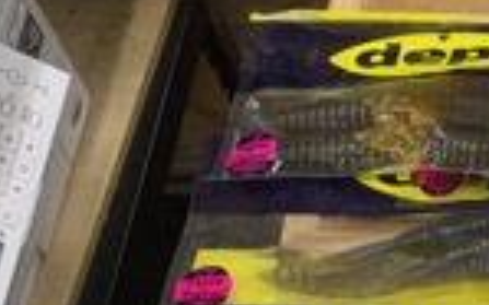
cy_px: 669
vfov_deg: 9.1
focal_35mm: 132
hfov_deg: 13.6
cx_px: 958
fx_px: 1758
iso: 25
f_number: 2.4
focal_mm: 3.3
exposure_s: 1/30
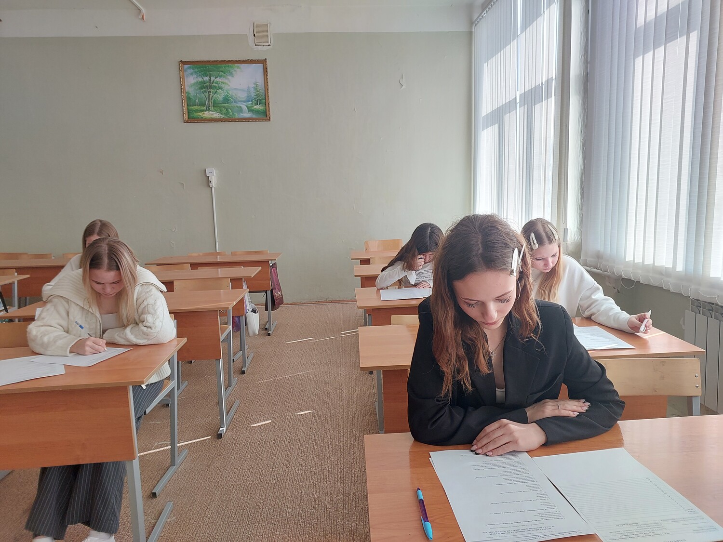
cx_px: 362
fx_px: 480
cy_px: 271
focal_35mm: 23
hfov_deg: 73.9
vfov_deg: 58.9
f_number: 1.8
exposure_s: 1/120
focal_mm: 5.06
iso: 40
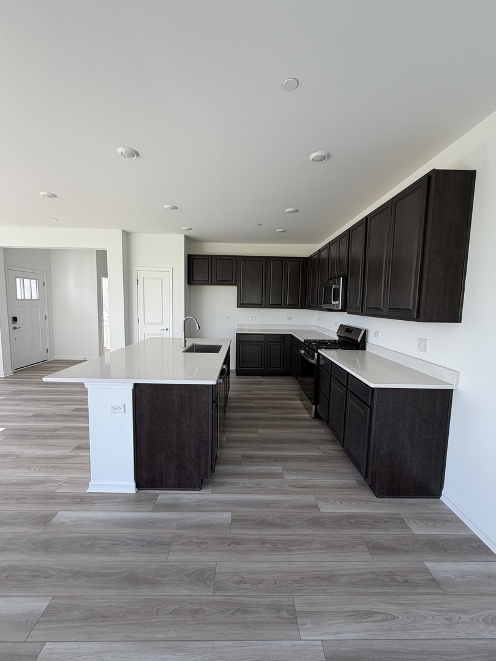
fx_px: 267
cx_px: 248
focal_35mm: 14
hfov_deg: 85.7
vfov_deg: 102.1
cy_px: 330
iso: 64
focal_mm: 2.22
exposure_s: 1/121
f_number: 2.2
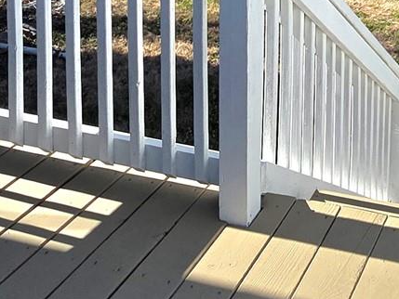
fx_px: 715
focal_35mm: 62
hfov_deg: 29.4
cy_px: -175
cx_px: 386
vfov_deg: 19.8
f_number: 1.9
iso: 40
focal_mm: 2.2
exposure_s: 1/2500
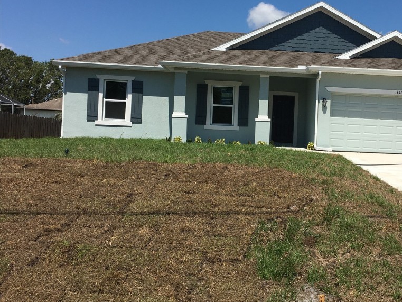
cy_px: 131
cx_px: 270
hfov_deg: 47.0
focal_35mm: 39
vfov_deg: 36.8
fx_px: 453
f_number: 2.2
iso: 25
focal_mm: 4.15
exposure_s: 1/2849
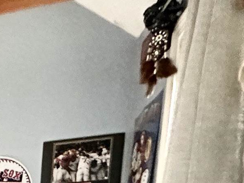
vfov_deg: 16.1
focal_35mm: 72
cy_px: 359
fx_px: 508
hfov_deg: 18.3
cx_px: -240
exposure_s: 1/60
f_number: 2.2
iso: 800
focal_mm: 2.22
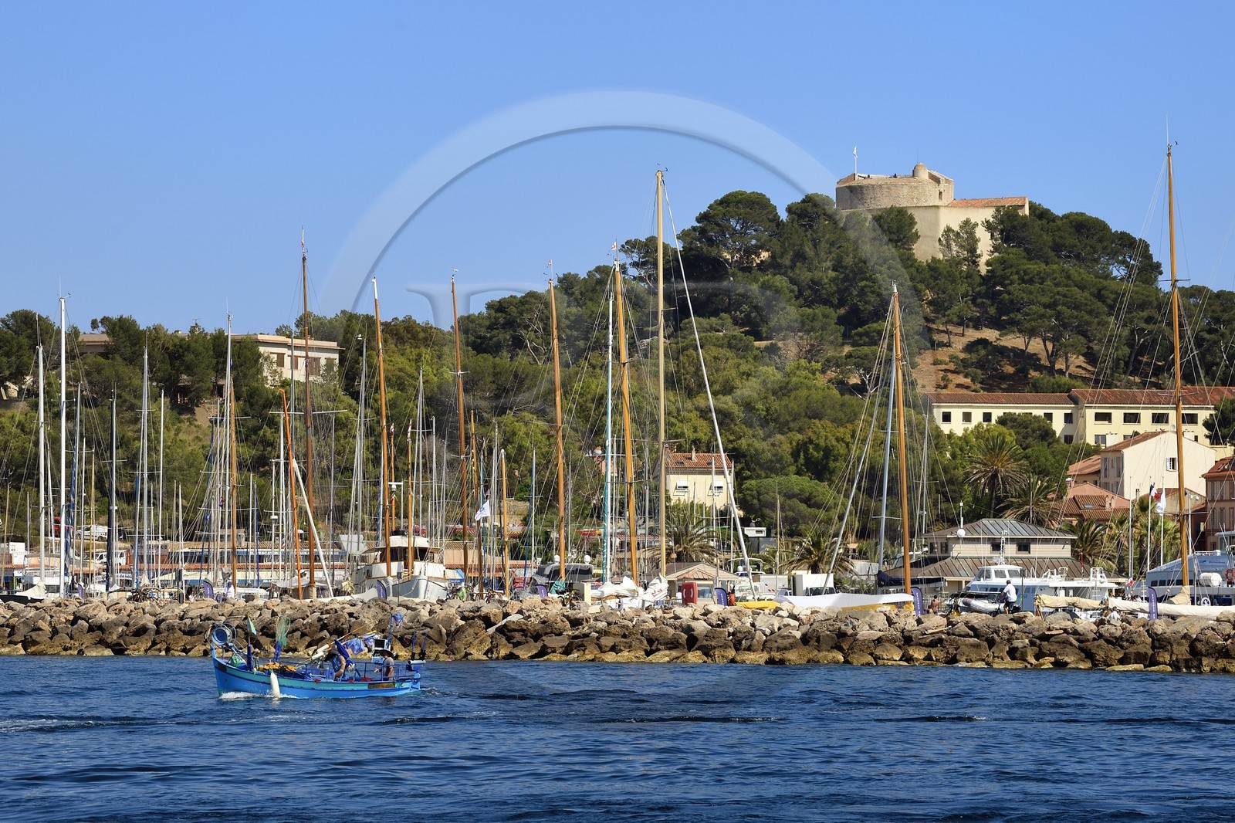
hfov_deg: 13.7
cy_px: 412
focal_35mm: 150
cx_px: 618
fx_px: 5144
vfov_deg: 9.1
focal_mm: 150
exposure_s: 1/640
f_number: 9
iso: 200
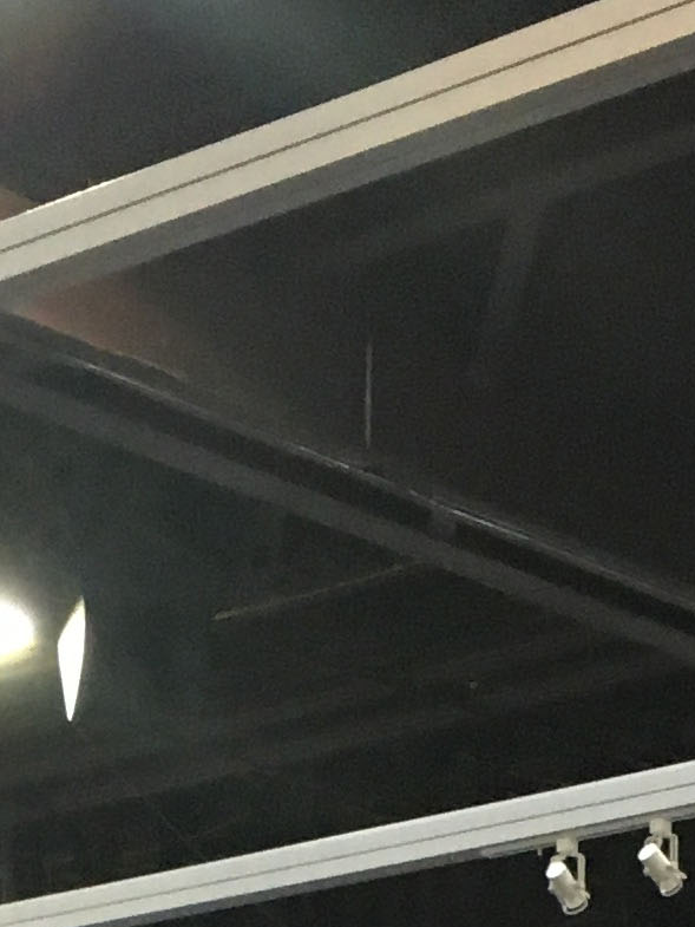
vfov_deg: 11.8
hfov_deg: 10.0
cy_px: 1889
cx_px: 396
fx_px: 3988
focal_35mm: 149
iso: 125
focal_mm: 4.15
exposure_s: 1/30
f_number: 2.2
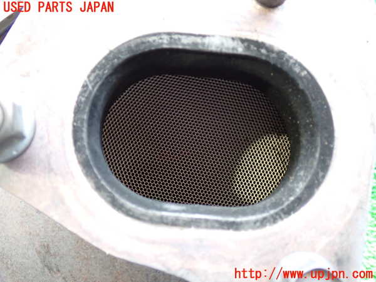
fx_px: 413
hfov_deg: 49.0
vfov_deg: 37.7
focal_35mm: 38
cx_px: 188
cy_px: 141
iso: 800
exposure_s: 1/40
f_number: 2.7
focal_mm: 6.83
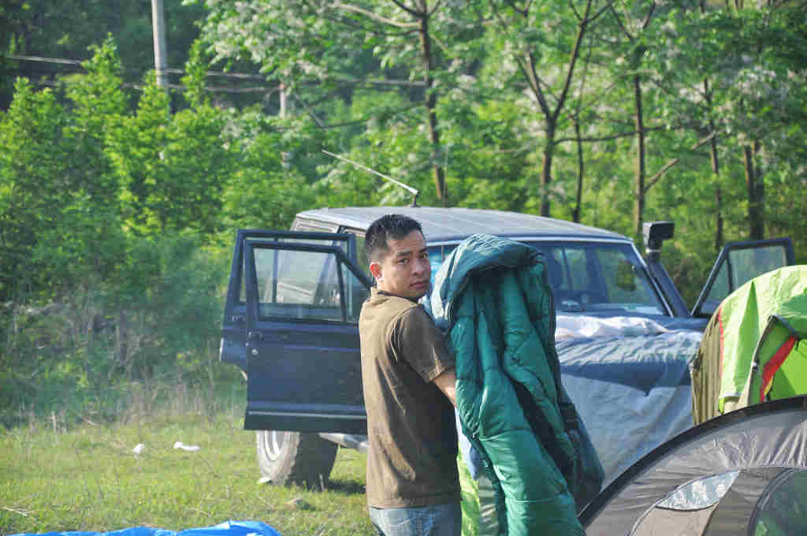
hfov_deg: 13.1
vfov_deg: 8.7
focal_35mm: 158
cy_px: 268
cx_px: 404
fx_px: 3526
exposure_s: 1/250
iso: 200
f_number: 5.6
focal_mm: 105
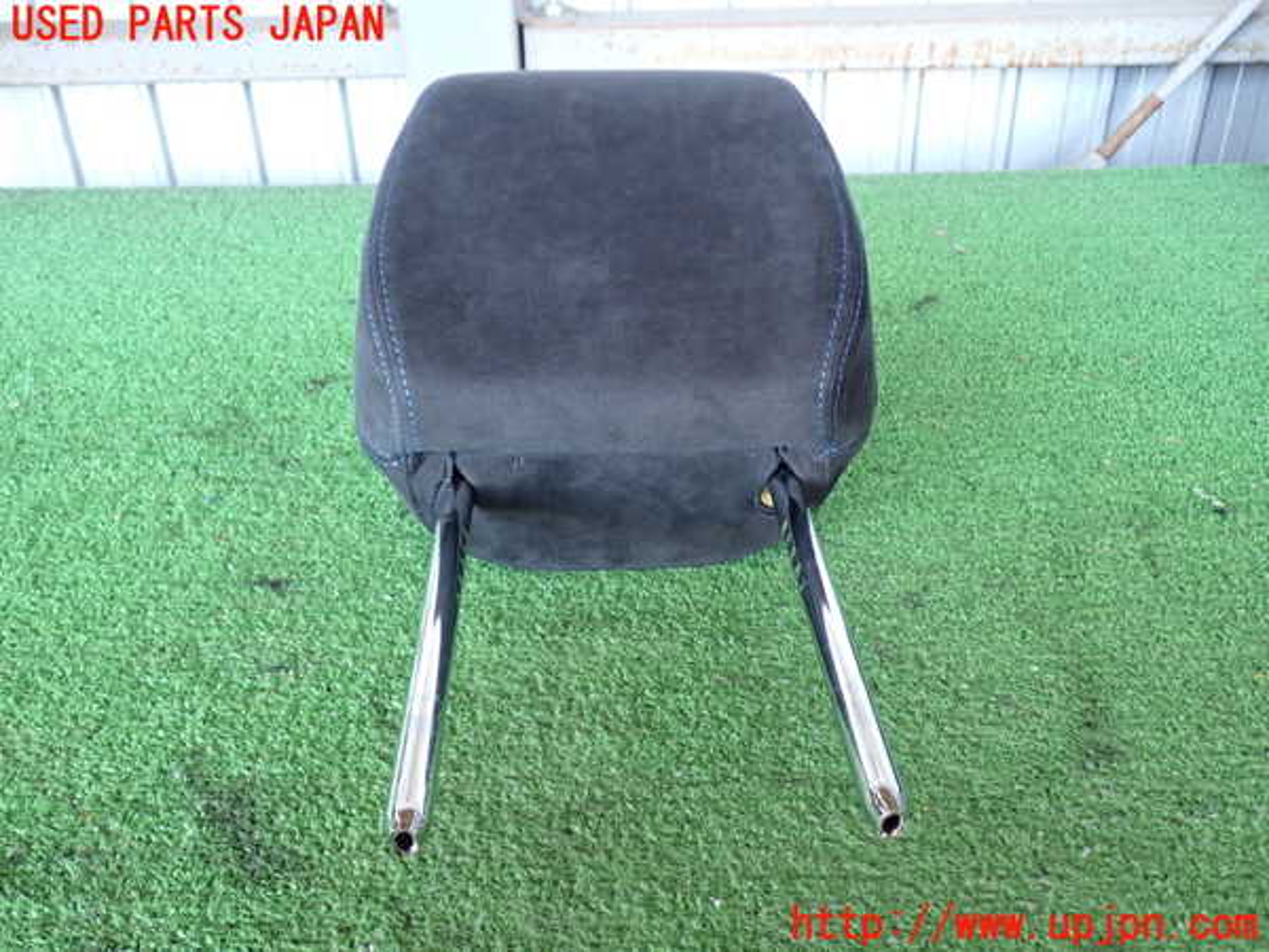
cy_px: 476
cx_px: 634
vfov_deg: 44.2
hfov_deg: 56.8
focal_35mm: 32
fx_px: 1173
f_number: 2.4
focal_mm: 5.79
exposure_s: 1/30
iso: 250
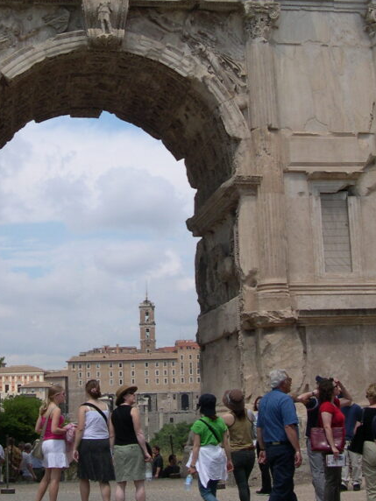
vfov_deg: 28.3
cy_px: 157
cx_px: 103
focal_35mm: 68
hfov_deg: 21.5
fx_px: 985
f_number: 7.6
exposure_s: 1/254
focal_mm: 8
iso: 100
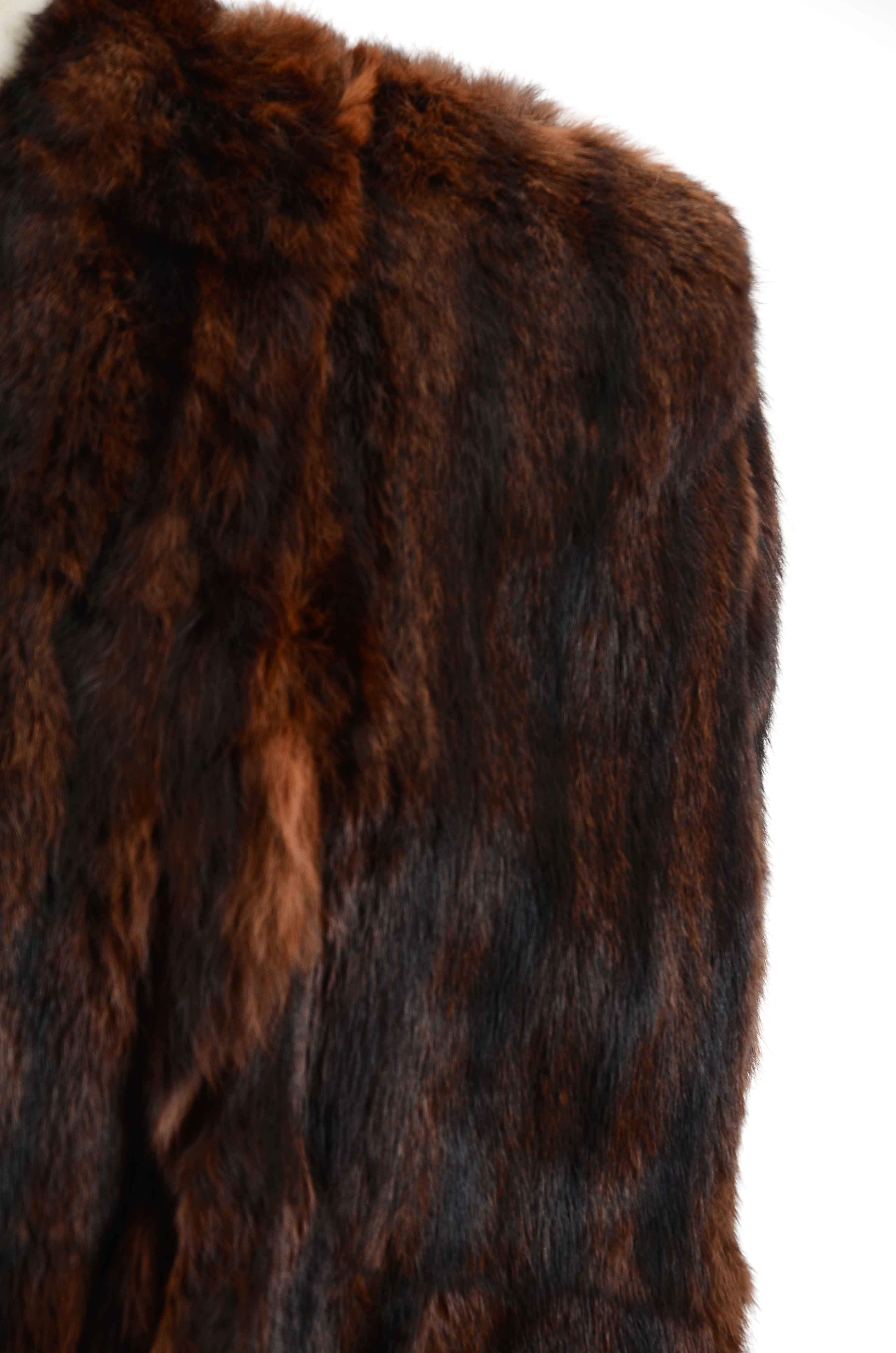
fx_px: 5906
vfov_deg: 13.1
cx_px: 448
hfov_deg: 8.7
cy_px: 676
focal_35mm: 158
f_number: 7.1
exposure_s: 1/80
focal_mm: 105
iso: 160
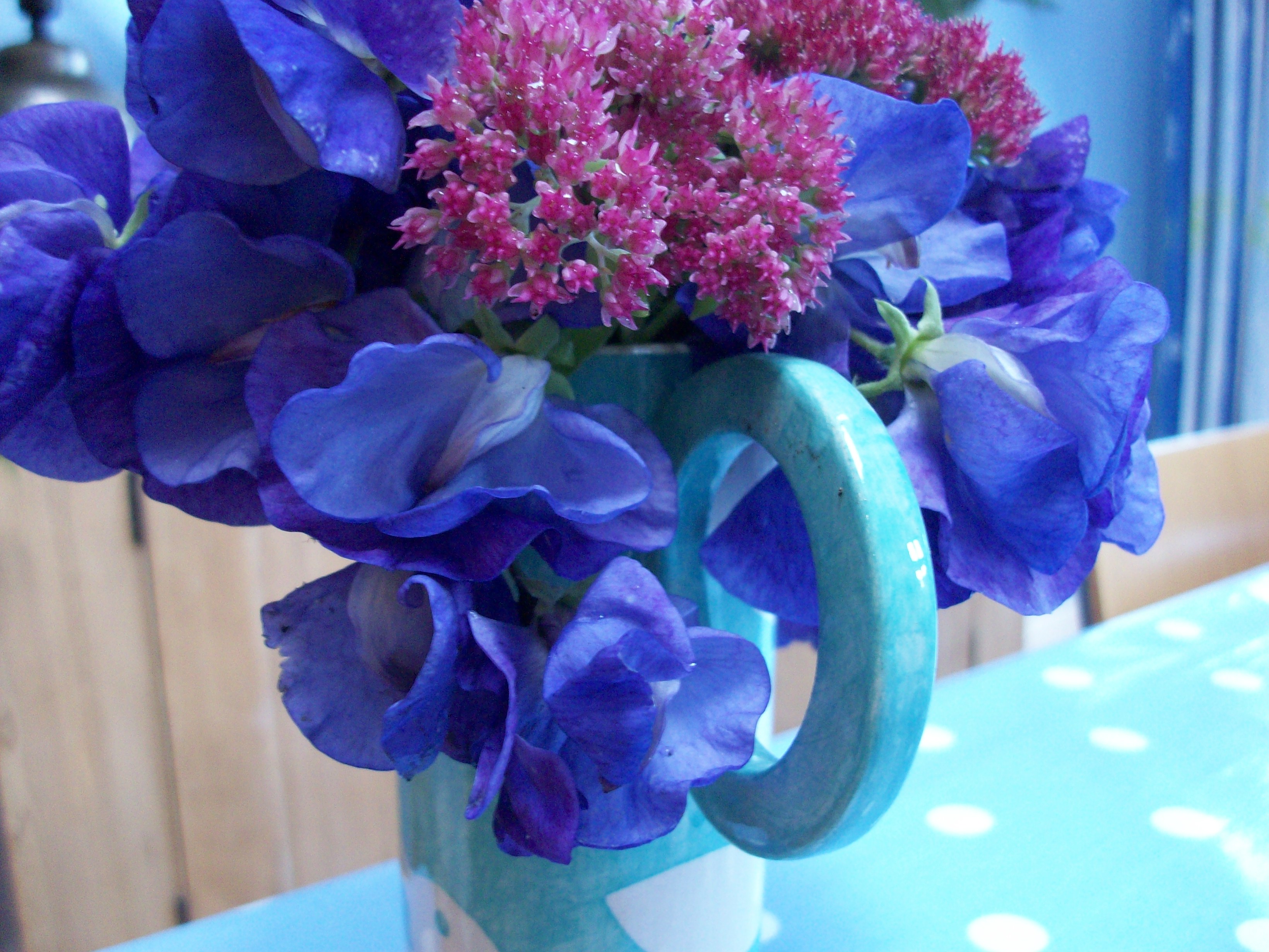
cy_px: 476
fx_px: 1246
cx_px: 634
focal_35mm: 34
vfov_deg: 41.8
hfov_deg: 54.0
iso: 160
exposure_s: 1/8.13
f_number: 2.8
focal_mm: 5.7
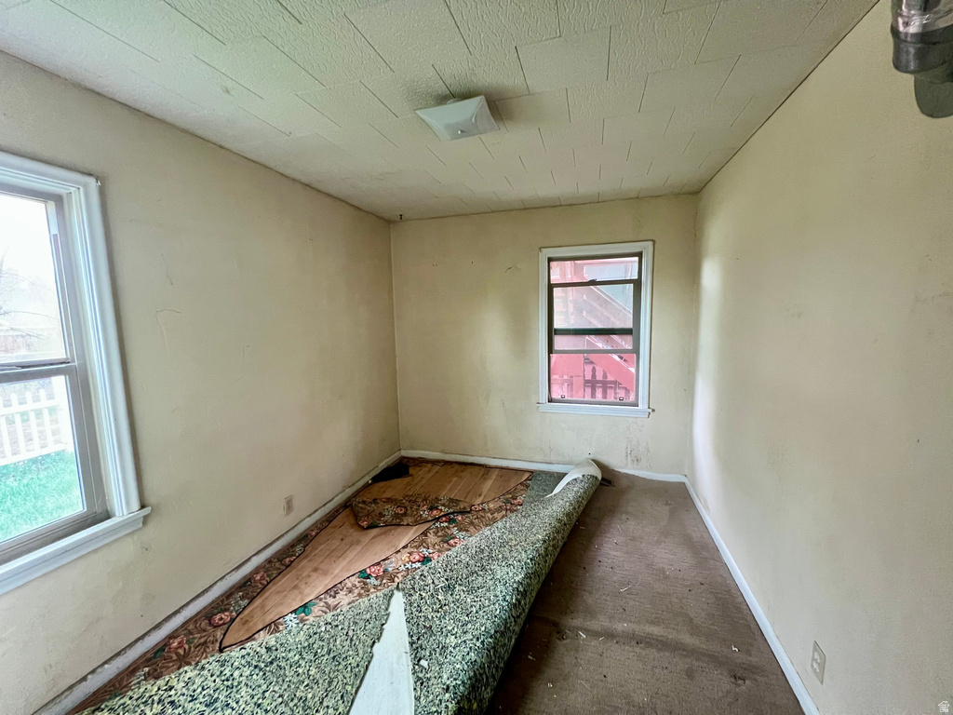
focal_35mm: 13
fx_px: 358
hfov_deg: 106.2
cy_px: 358
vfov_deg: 89.9
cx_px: 476
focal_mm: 1.57
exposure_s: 1/60
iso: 400
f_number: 1.8
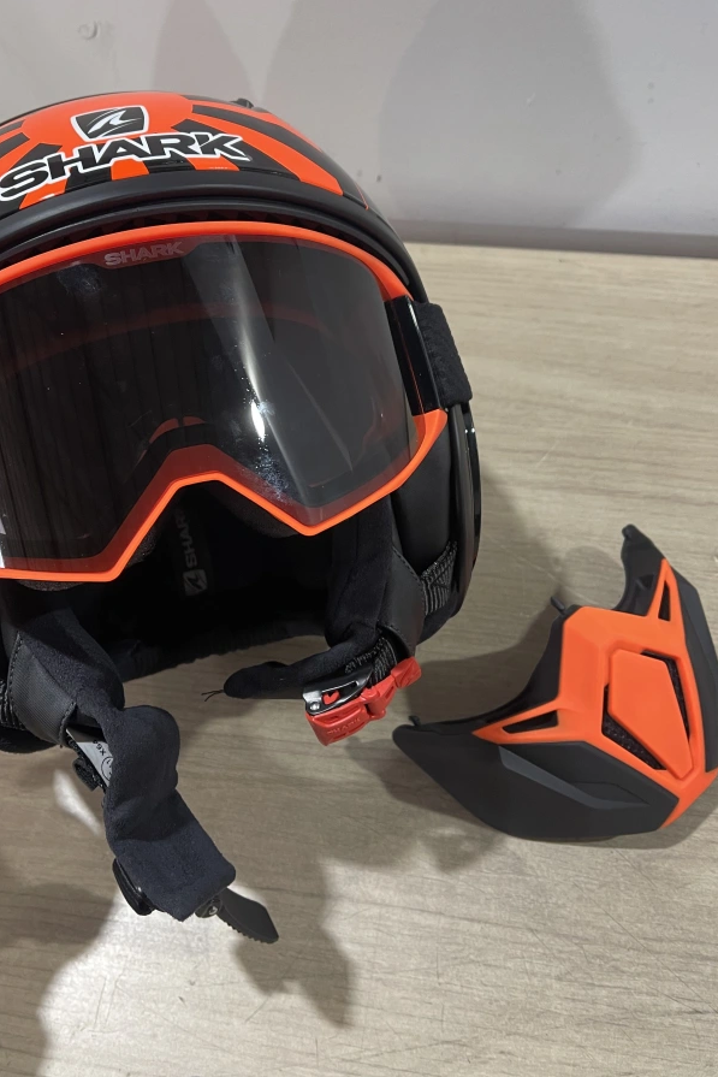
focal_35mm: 31
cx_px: 296
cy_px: 448
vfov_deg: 59.9
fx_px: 927
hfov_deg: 42.2
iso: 160
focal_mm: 5.1
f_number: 1.6
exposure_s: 1/50
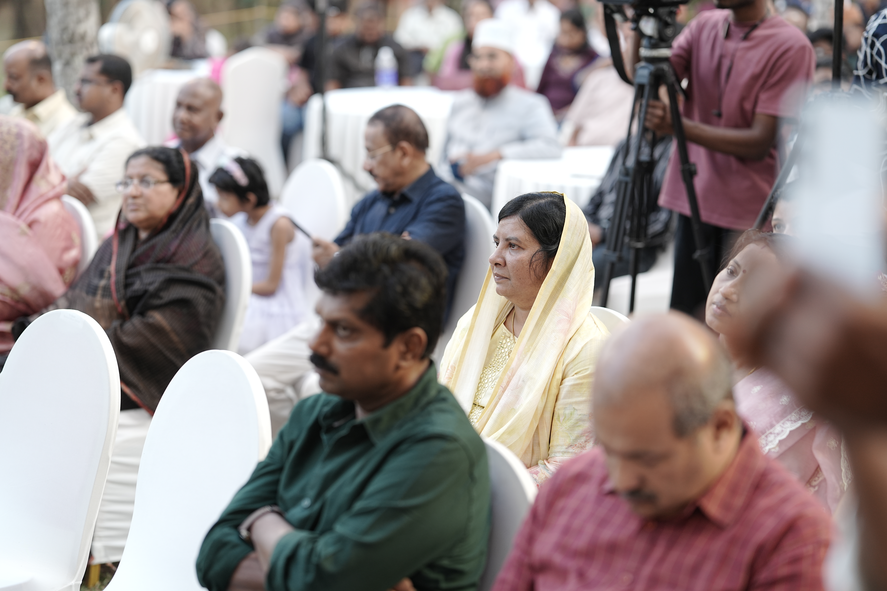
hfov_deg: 23.9
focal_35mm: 85
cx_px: 444
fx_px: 2094
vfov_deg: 16.1
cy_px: 296
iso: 400
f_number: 2
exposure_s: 1/320
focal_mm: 85
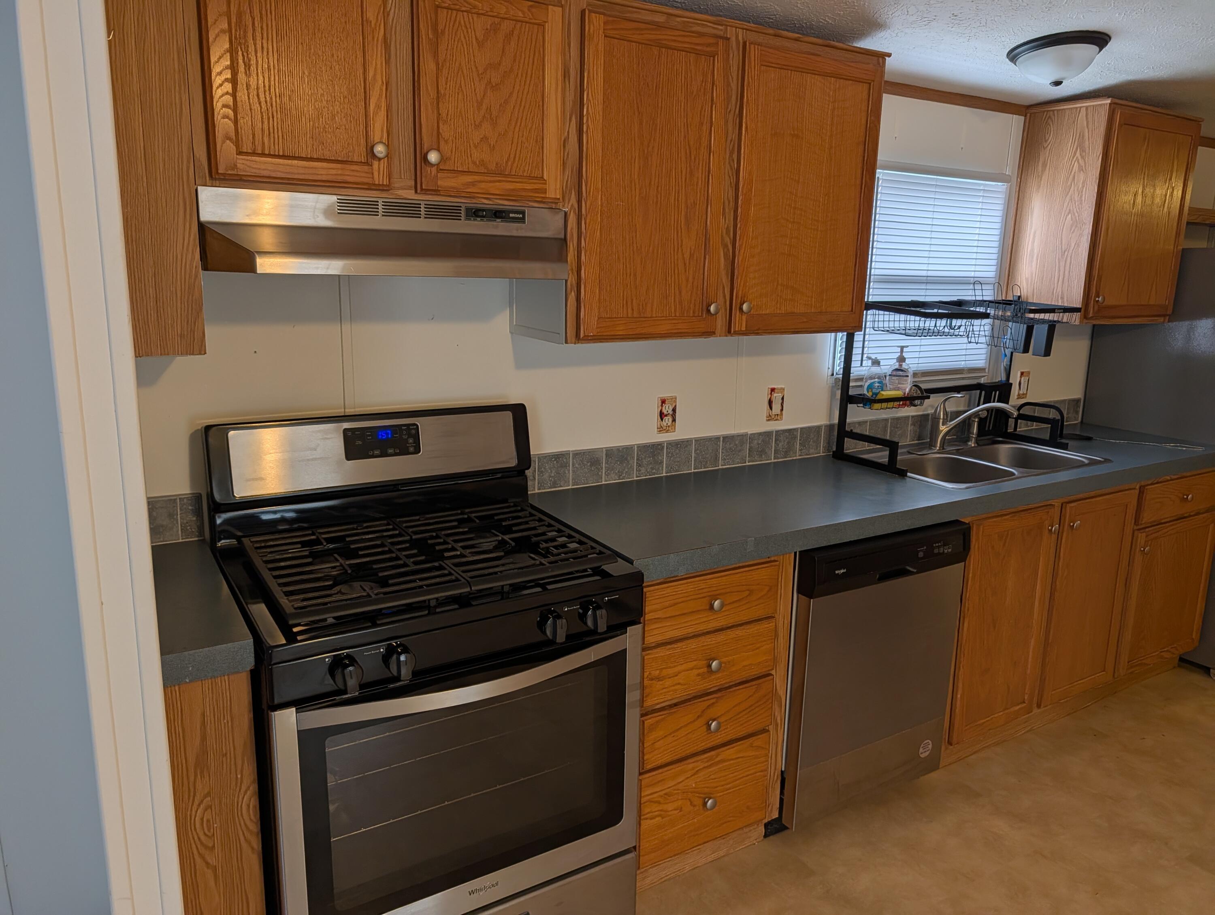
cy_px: 458
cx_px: 608
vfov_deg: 56.9
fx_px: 843
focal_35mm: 24
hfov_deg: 71.5
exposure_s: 1/140
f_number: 1.68
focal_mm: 6.9
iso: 27
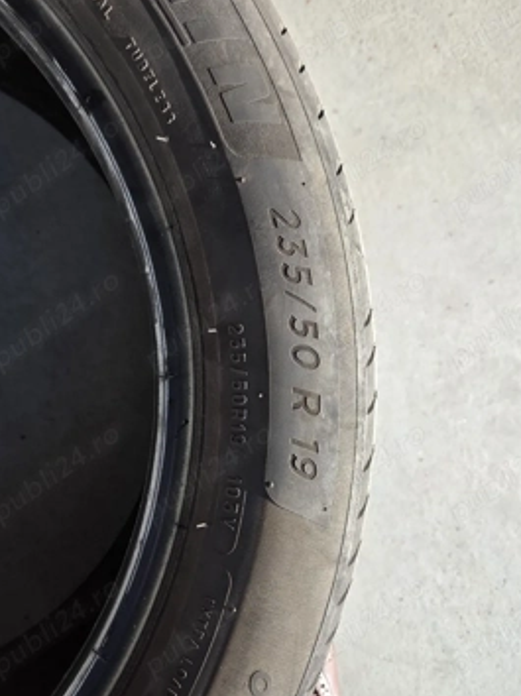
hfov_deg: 53.0
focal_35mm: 26
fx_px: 522
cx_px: 248
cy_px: 344
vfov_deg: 67.3
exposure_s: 1/1111
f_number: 1.8
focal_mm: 5.4
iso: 80
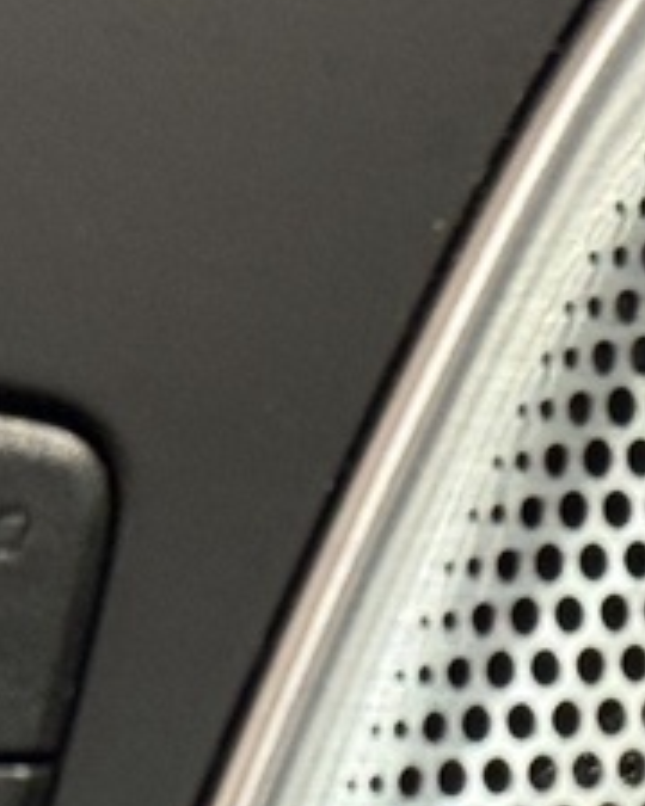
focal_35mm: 300
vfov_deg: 6.4
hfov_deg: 5.1
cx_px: 939
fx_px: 7159
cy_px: 1075
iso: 200
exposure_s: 1/50
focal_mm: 6.76
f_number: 1.78
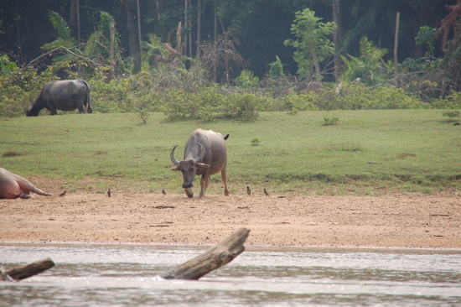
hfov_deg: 5.5
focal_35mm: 375
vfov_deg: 3.7
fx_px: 4799
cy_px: 154
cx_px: 230
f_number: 6.3
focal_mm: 250
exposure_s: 1/1600
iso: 800
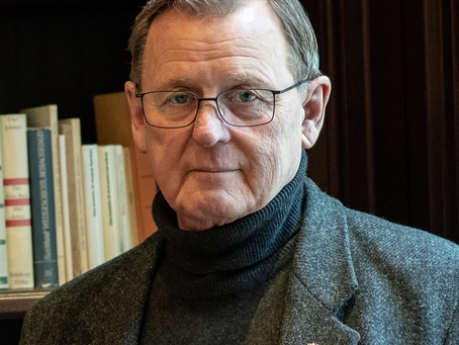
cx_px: -170
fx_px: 3940
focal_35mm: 297
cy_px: 337
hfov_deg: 6.6
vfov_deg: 5.0
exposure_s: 1/80
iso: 2500
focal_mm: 85
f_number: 3.5
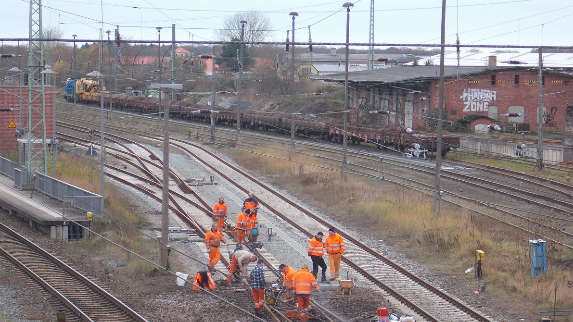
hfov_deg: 17.3
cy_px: 197
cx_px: 286
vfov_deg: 9.8
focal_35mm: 124
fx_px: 1884
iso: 140
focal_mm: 20.1
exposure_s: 1/60
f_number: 6
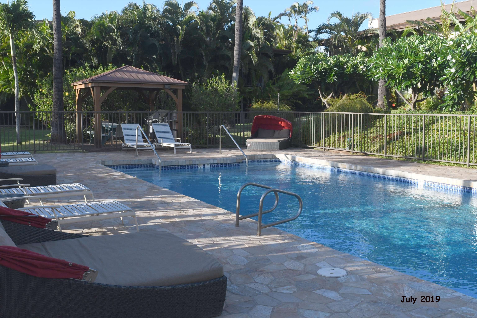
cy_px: 159
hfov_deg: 48.5
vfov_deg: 33.4
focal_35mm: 40
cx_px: 238
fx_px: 530
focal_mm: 27
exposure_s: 1/800
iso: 1250
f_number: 14
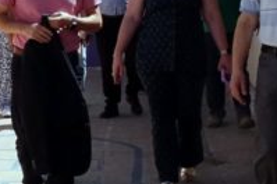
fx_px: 1114
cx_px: 160
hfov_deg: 14.2
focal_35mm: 145
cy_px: 60
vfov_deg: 9.4
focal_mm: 14.53
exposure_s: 1/640
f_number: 5.6
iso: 2000
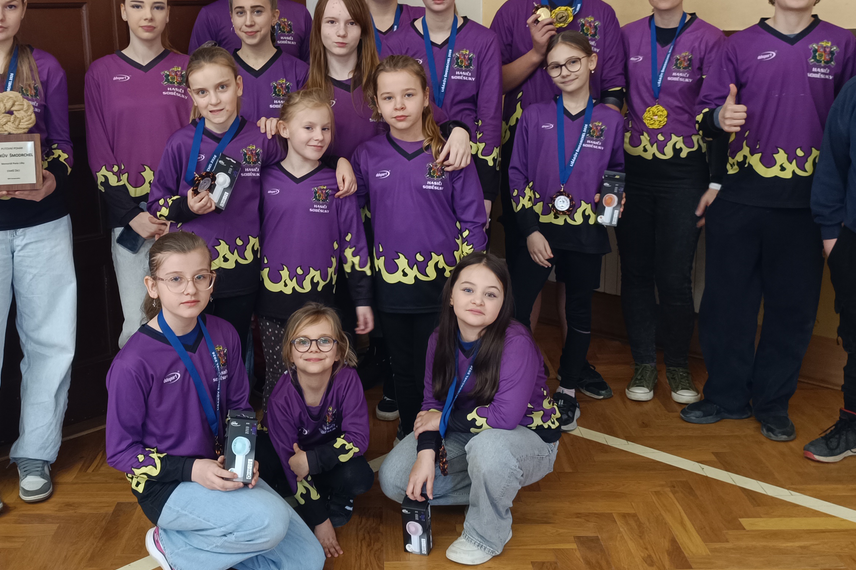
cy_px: 237
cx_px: 335
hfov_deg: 44.2
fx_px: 1046
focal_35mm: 44
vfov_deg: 30.5
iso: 533
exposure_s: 1/33.3
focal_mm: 5.59
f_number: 1.88
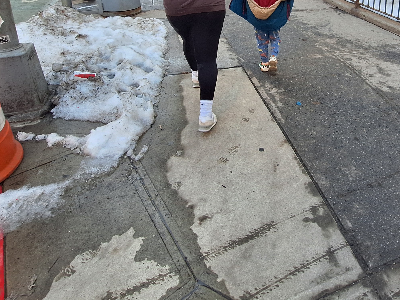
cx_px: 264
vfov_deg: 47.4
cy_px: 27
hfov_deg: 65.7
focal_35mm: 26
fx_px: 300
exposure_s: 1/120
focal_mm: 1.74
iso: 64
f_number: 2.2
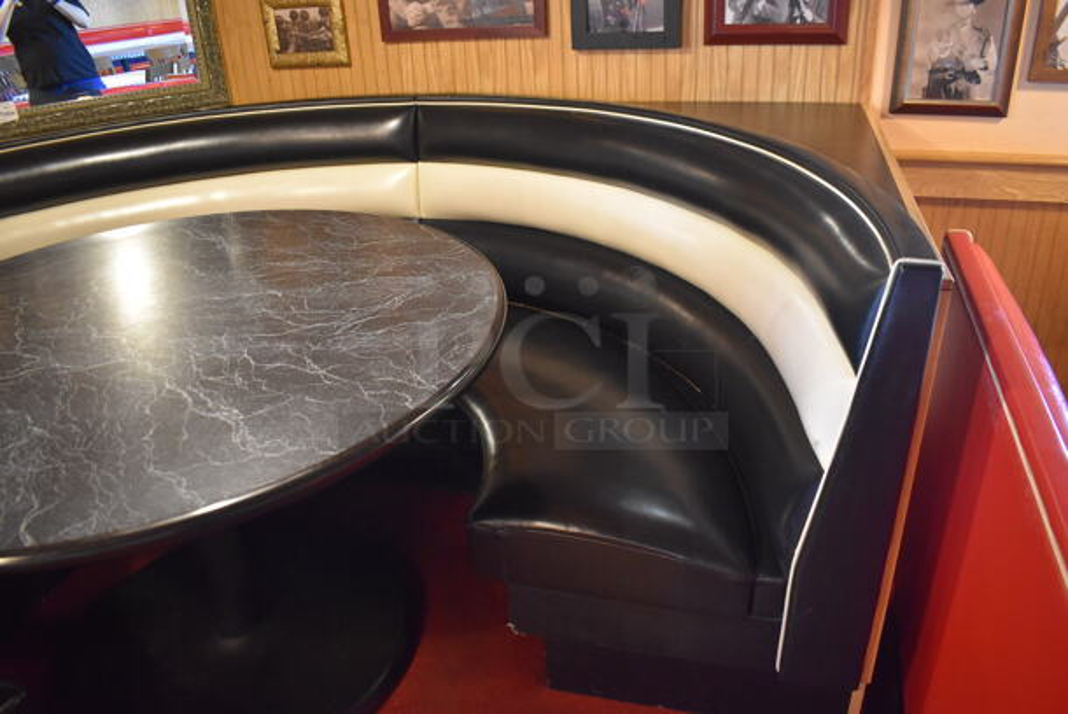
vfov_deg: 48.0
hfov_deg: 67.3
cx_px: 534
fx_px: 802
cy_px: 357
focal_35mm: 27
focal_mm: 18
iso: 2200
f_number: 3.5
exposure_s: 1/30
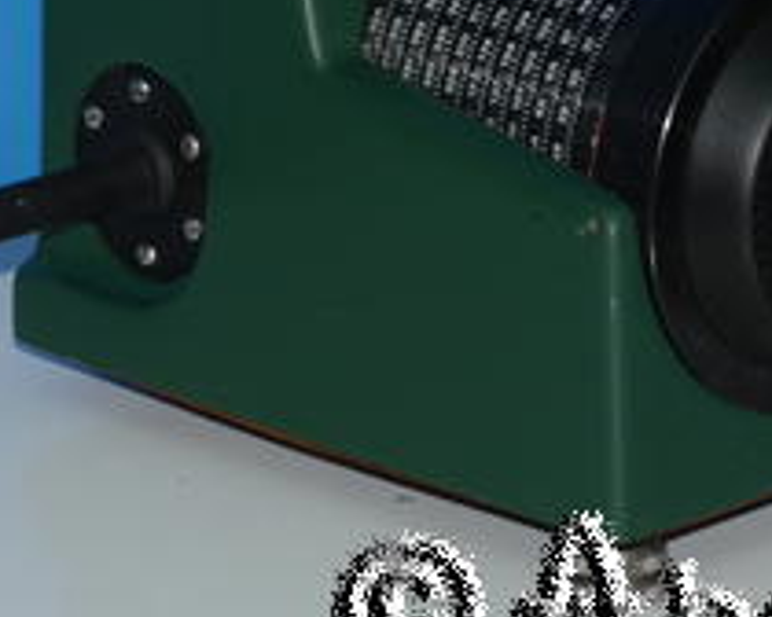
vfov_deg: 5.0
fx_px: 7129
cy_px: 169
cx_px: 493
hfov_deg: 6.2
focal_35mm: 312
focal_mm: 84
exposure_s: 1/60
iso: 400
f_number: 11
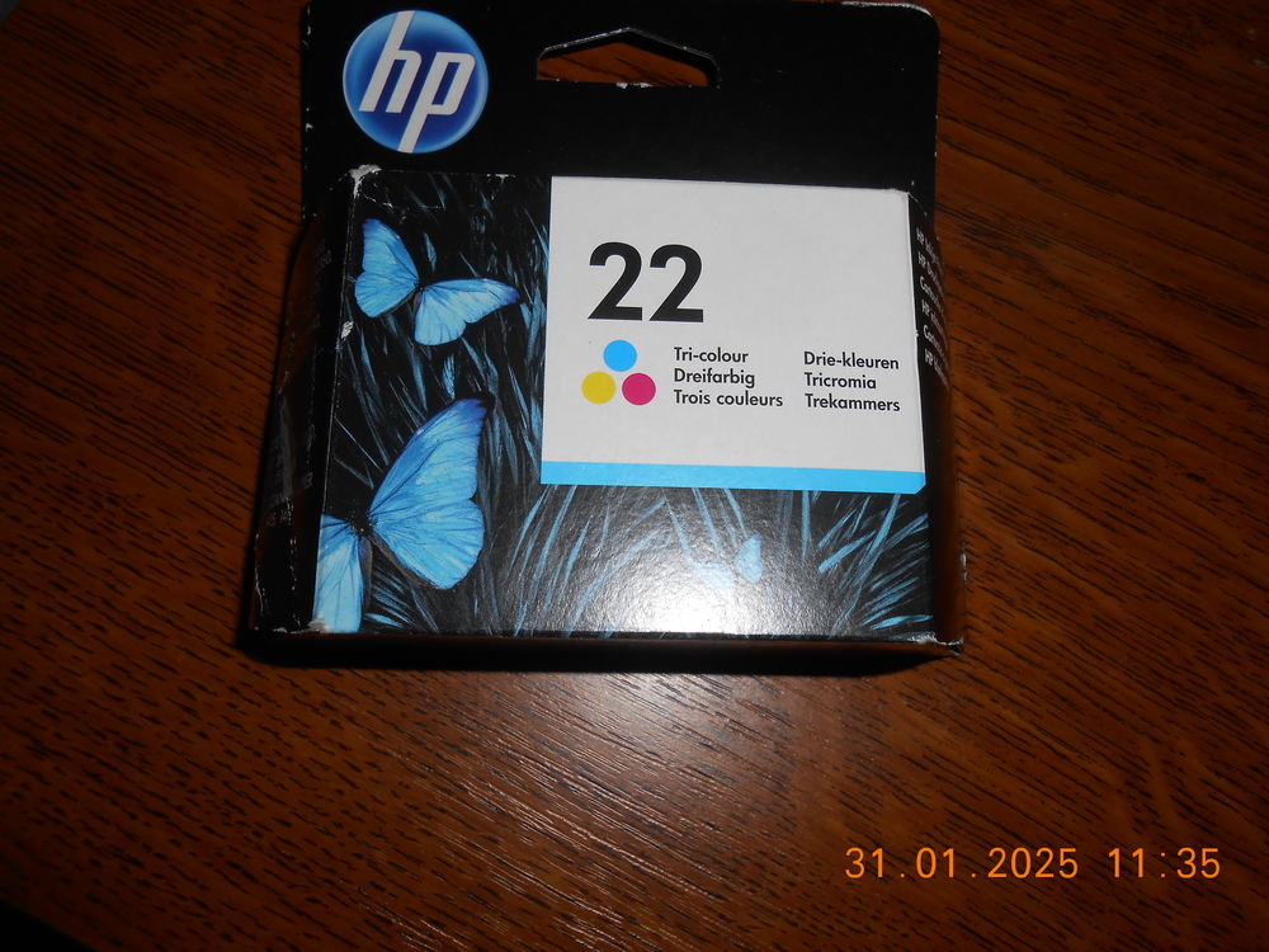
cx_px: 634
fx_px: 953
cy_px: 476
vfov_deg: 53.1
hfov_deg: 67.3
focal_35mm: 26
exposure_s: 1/25
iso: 80
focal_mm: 4.6
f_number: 11.5
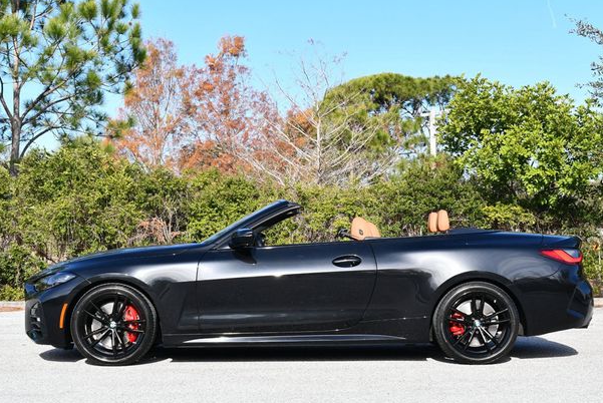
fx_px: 1107
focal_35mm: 66
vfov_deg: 20.7
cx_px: 301
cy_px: 204
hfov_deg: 30.5
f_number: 8
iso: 160
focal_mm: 31
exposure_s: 1/250
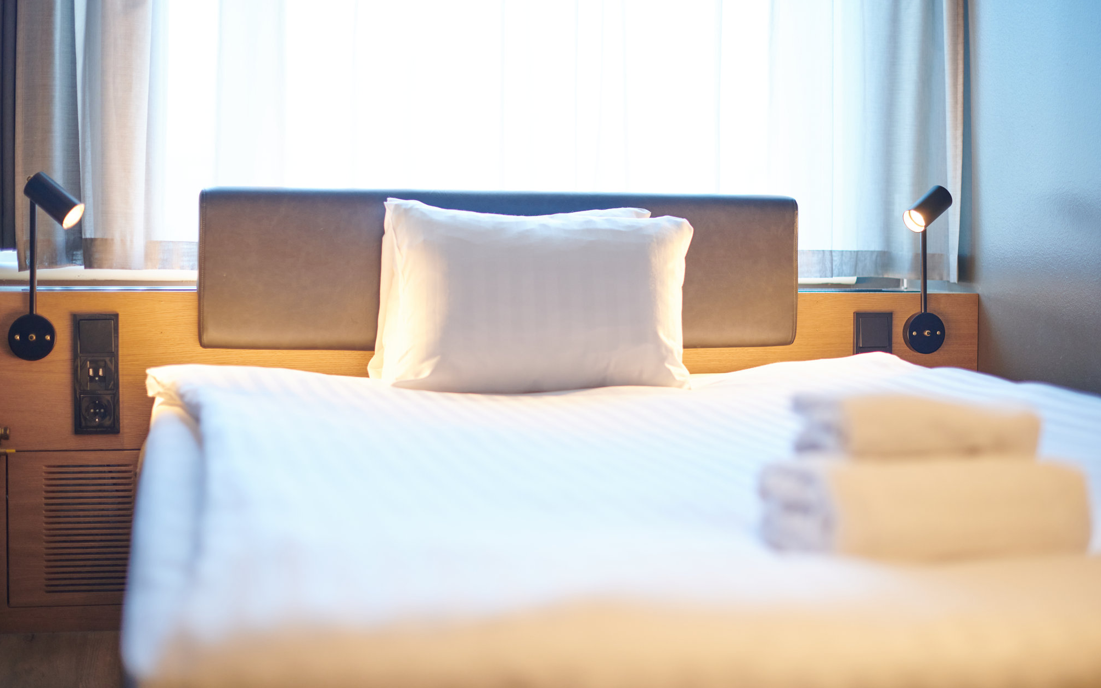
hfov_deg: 38.9
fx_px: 1560
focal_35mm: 52
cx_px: 543
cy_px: 316
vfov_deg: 24.9
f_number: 2
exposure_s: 1/100
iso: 400
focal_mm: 50
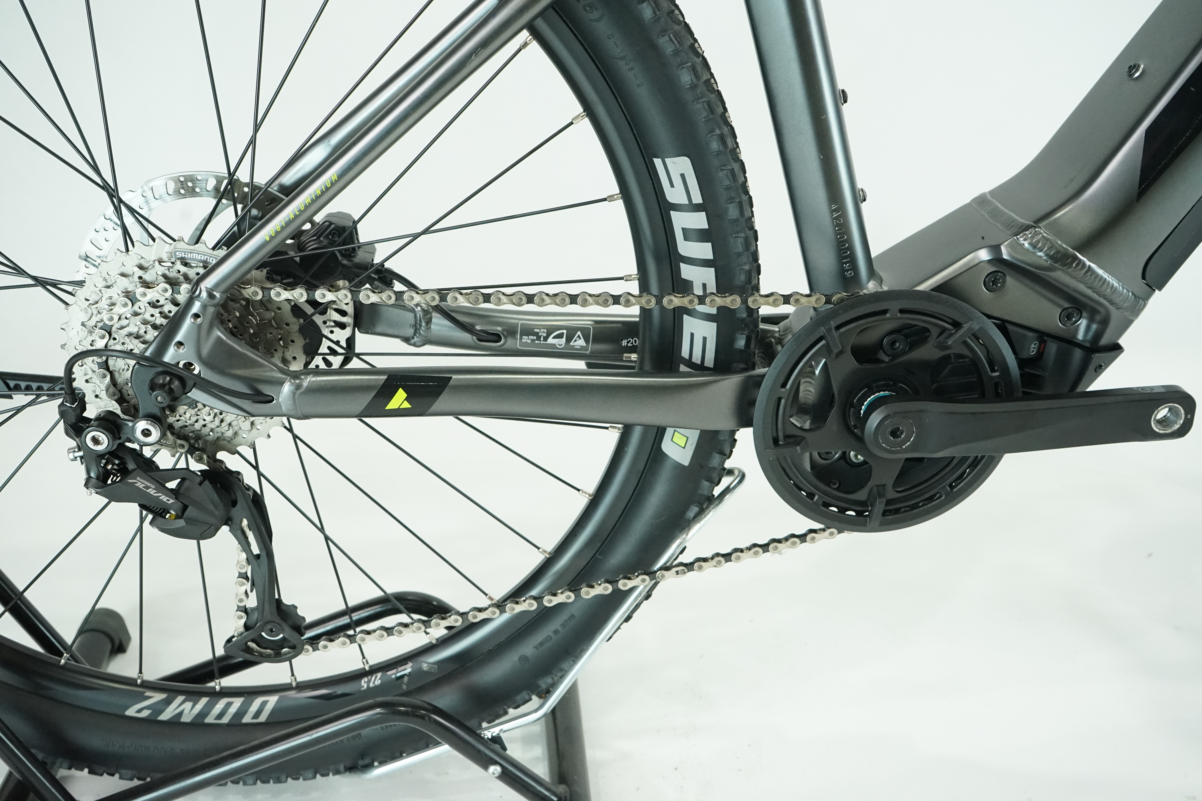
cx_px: 601
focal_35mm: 34
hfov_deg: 55.8
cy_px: 400
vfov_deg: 38.9
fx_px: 1135
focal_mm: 34
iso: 3200
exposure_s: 1/200
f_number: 7.1
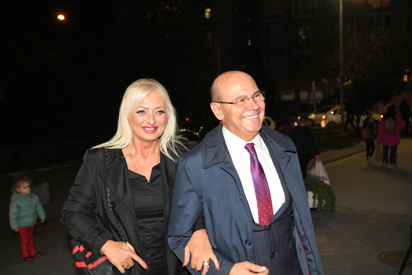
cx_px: 206
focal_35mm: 40
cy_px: 138
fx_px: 458
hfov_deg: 48.5
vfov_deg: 33.4
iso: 3200
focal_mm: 40
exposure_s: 1/250
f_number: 4
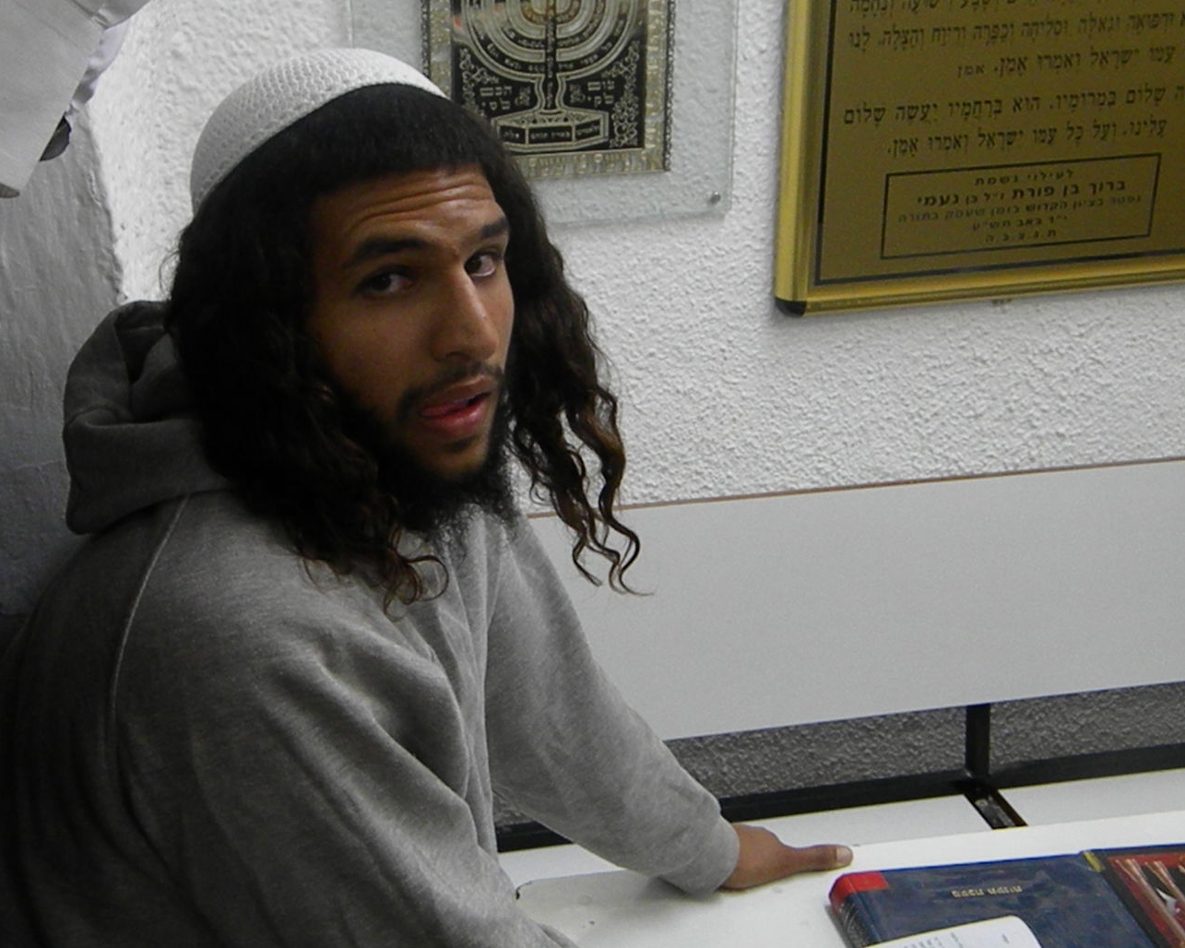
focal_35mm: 50
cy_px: 468
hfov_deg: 37.3
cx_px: 575
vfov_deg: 30.3
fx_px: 1754
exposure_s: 1/167
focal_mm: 8.6
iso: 720
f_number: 3.9
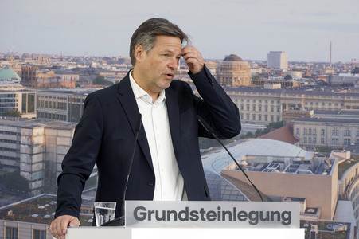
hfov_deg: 10.3
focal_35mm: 200
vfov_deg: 6.9
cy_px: 120
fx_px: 1993
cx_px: 180
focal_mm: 200
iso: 640
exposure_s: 1/250
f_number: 8
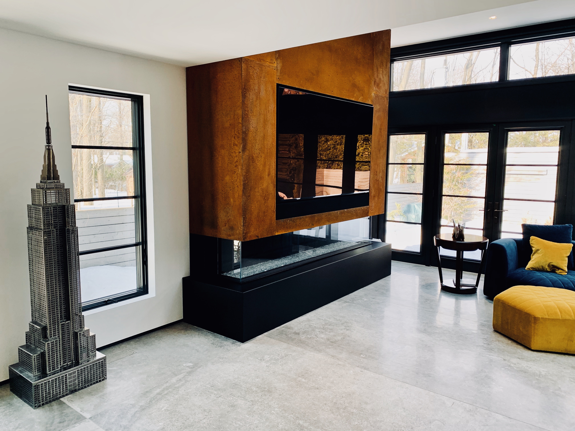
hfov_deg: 67.3
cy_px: 216
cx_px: 288
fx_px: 432
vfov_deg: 53.1
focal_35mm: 26
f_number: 1.8
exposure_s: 1/121
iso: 40
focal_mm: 4.25
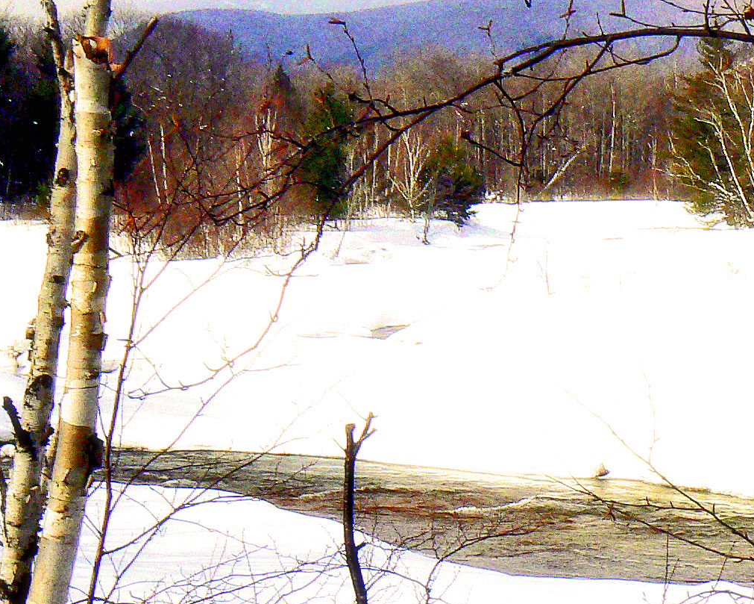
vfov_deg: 14.5
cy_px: 262
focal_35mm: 106
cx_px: 363
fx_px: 2366
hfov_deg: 18.1
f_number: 8
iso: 80
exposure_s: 1/640
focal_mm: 6.4
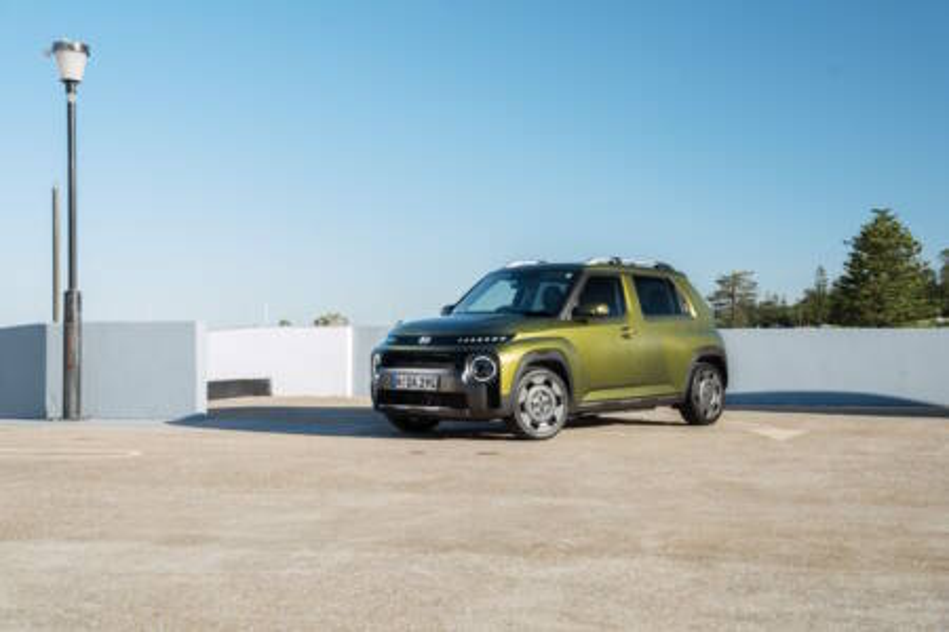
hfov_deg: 40.3
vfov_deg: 27.5
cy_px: 316
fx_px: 1292
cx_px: 474
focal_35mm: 49
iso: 100
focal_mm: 49
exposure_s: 1/80
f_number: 6.3
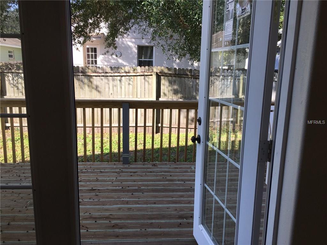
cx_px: 164
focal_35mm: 29
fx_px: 274
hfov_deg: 61.7
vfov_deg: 48.2
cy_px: 122
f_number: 2.2
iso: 25
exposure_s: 1/405
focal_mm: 4.15
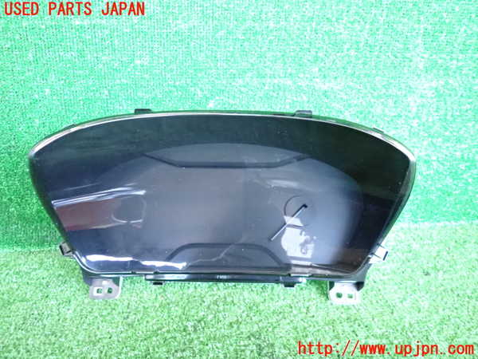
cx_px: 239
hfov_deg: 69.4
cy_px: 180
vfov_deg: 54.9
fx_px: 345
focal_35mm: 25
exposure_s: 1/100
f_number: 2
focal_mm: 4.5
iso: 2500
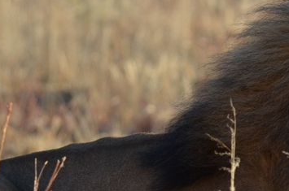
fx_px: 7143
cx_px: 384
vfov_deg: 1.5
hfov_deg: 2.3
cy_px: 69
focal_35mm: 892
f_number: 5.6
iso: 320
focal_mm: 165
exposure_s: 1/500
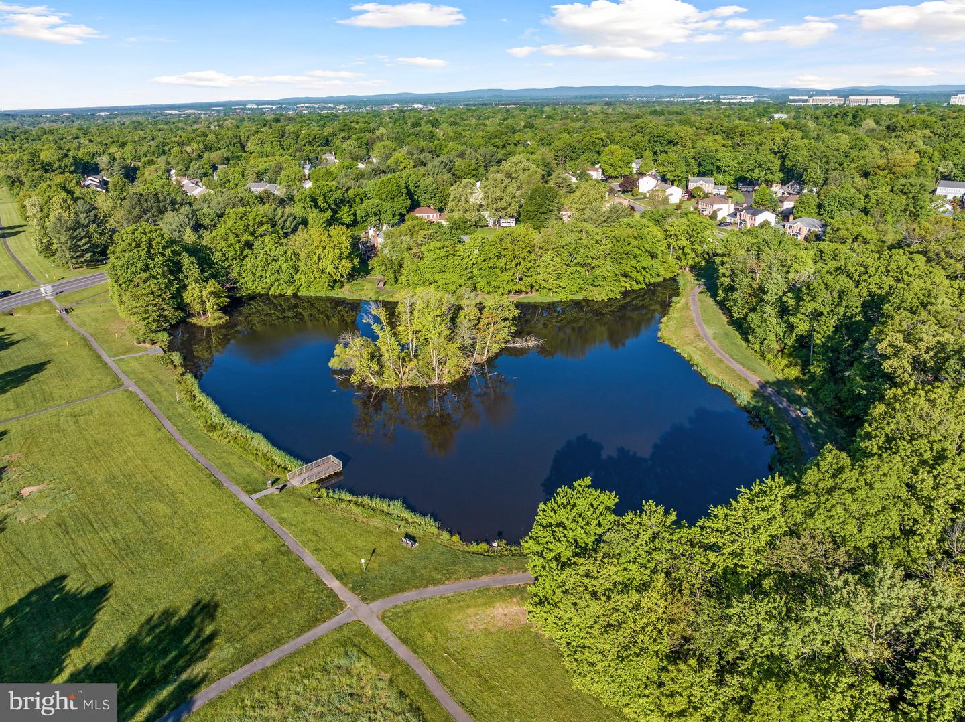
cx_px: 482
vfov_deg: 56.8
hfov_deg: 71.6
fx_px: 669
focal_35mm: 24
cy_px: 361
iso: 100
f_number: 4
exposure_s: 1/400
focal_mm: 12.29
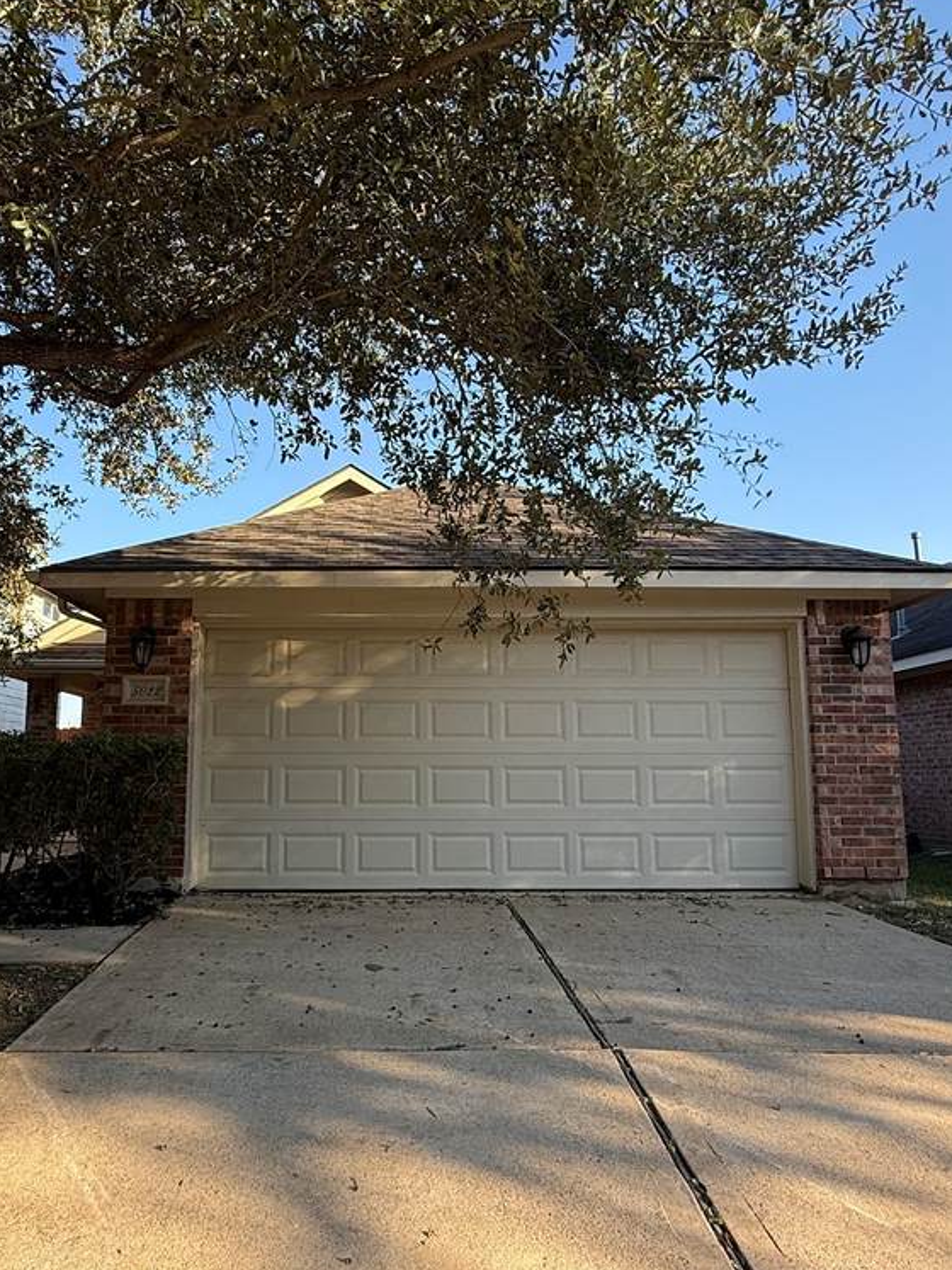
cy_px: 661
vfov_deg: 71.6
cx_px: 401
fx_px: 880
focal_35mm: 24
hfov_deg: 56.5
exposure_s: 1/445
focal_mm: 2.22
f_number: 2.2
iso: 64
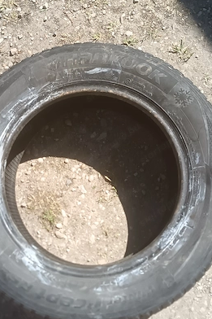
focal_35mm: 51
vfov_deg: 38.9
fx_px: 451
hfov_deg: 26.4
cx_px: 91
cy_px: 157
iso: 100
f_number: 1.75
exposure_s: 1/210
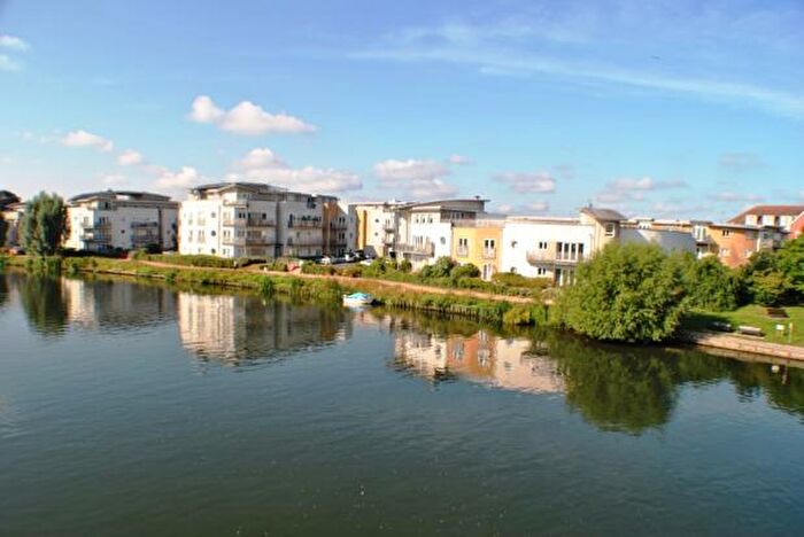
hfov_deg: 57.2
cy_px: 268
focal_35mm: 33
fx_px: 738
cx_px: 402
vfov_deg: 40.0
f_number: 8
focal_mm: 22
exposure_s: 1/250
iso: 100
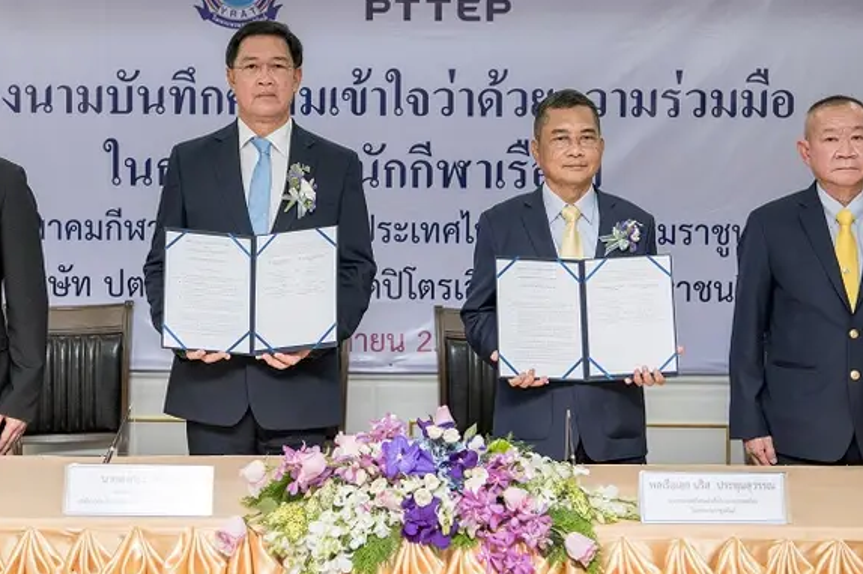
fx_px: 1629
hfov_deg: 29.6
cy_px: 195
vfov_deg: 19.9
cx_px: 367
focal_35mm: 68
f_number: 4
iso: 1250
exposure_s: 1/250
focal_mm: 50
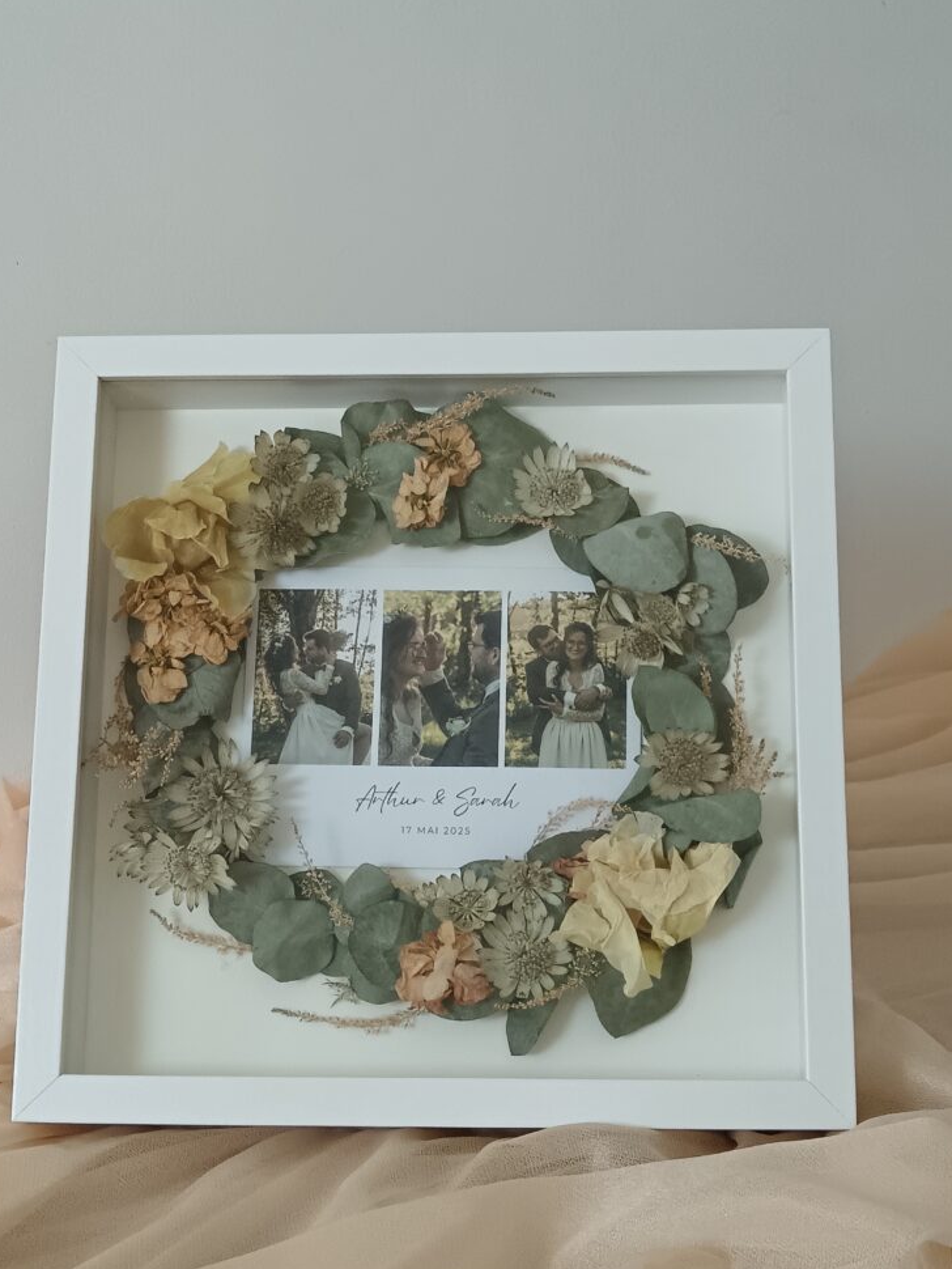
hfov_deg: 25.7
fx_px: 2089
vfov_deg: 33.8
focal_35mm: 57
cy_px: 654
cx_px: 463
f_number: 1.9
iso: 575
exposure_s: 1/100
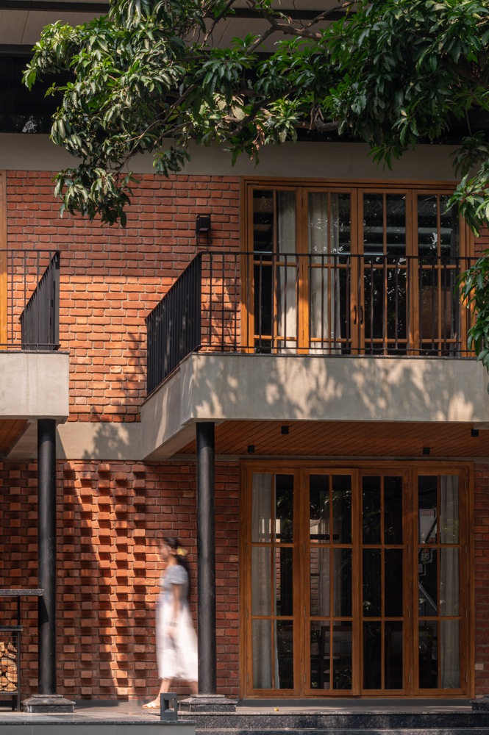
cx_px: 244
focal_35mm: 70
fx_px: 1429
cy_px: 368
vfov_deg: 28.9
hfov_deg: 19.4
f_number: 22
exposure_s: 1/5
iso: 100
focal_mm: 70
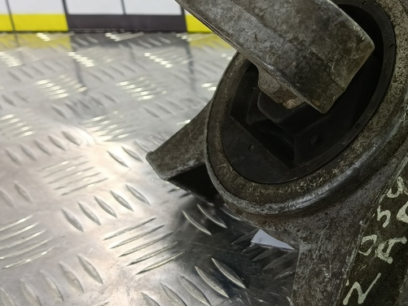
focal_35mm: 47
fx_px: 554
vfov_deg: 30.9
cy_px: 168
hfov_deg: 38.3
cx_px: 349
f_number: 1.6
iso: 125
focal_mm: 4.11
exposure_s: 1/50
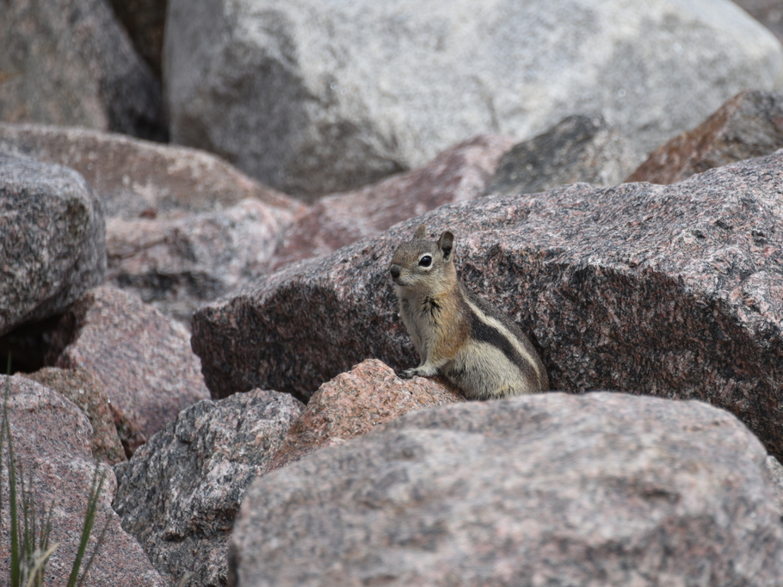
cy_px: 304
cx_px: 535
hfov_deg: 4.9
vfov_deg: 3.7
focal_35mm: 406
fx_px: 9181
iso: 140
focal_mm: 300
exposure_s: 1/640
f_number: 5.6
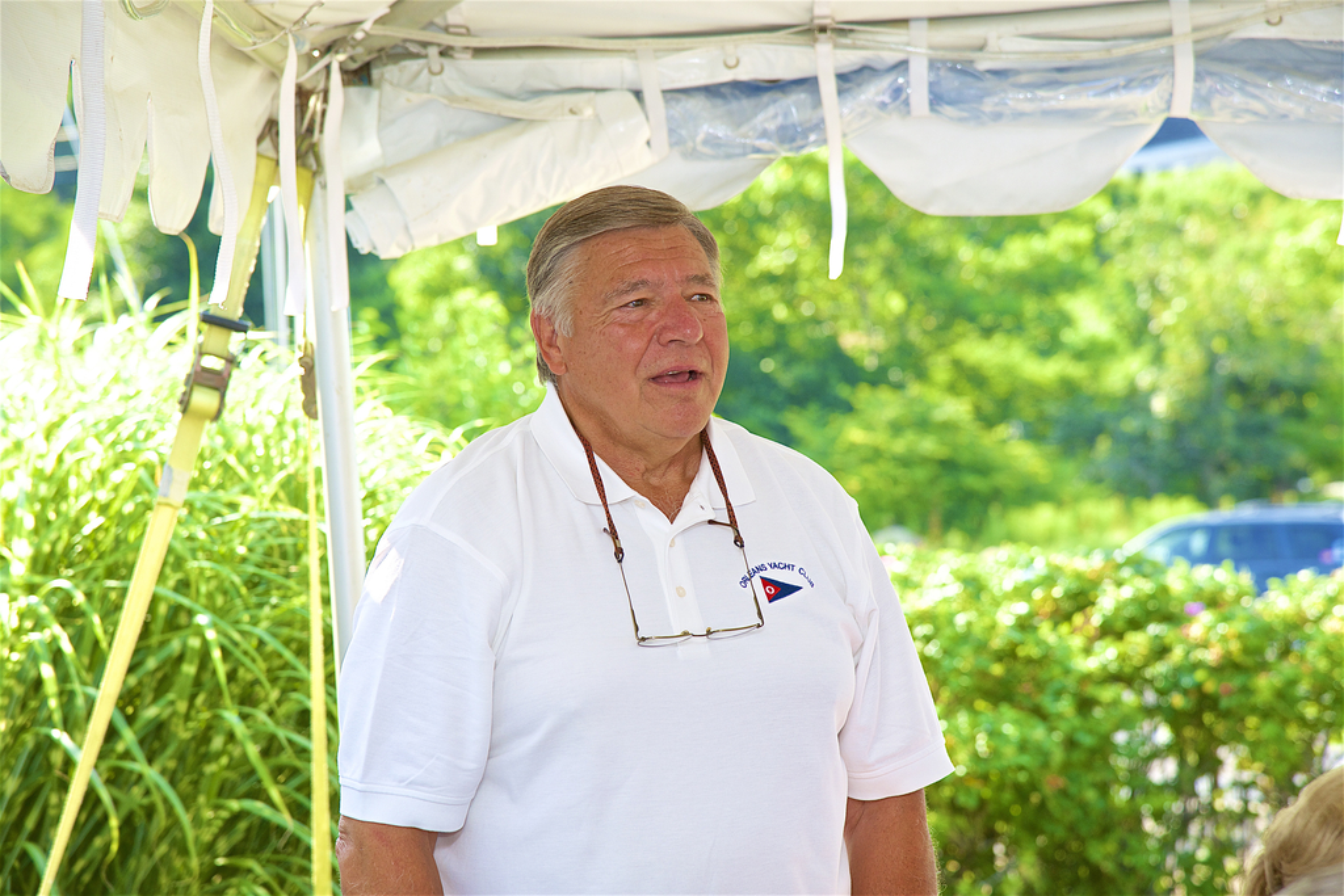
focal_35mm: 120
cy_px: 448
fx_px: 4480
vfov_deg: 11.4
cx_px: 672
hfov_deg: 17.1
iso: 400
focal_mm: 120
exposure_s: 1/250
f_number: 7.1
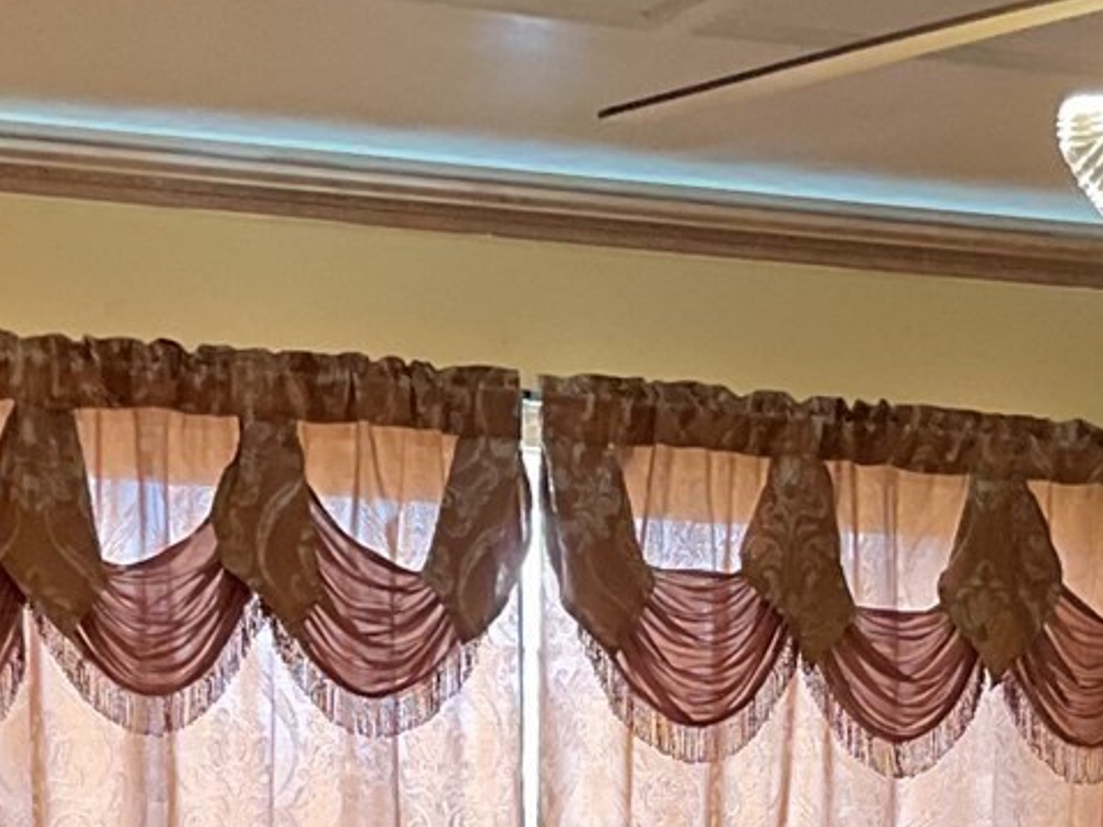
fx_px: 3950
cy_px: 1629
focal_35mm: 124
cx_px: 903
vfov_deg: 10.9
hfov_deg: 15.8
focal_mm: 3
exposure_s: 1/60
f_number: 1.8
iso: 125
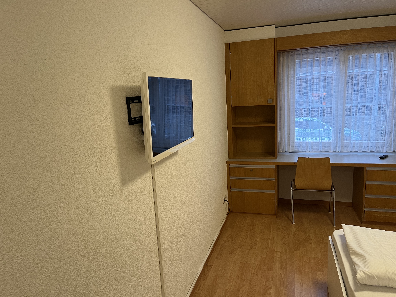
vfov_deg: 53.1
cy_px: 148
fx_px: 297
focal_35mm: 26
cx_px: 198
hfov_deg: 67.3
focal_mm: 5.1
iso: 64
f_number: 1.6
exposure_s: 1/50
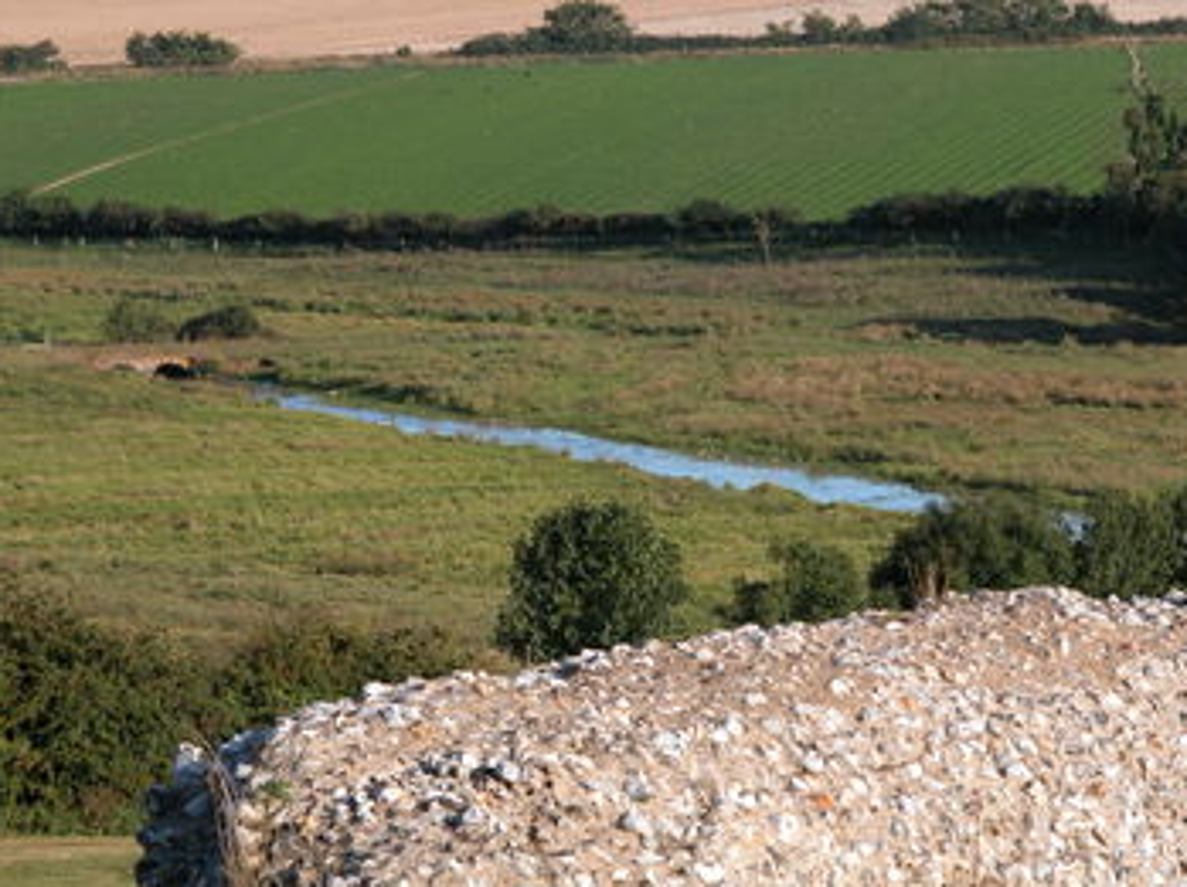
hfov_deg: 9.8
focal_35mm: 202
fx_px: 6920
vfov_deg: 7.3
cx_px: 588
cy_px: 401
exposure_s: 1/297
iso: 100
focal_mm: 44.7
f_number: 5.6
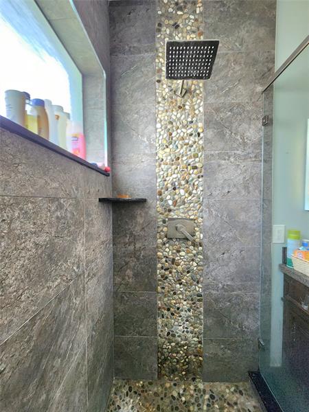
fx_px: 155
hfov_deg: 89.9
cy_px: 206
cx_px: 154
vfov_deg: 106.2
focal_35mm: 13
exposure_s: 1/30
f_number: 2.2
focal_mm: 2.2
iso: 400
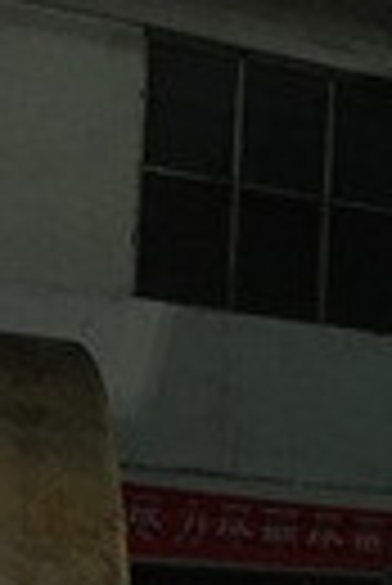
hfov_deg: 12.5
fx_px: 1547
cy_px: 585
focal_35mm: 95
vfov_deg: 20.7
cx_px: 811
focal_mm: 4.15
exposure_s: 1/33
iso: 160
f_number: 2.2
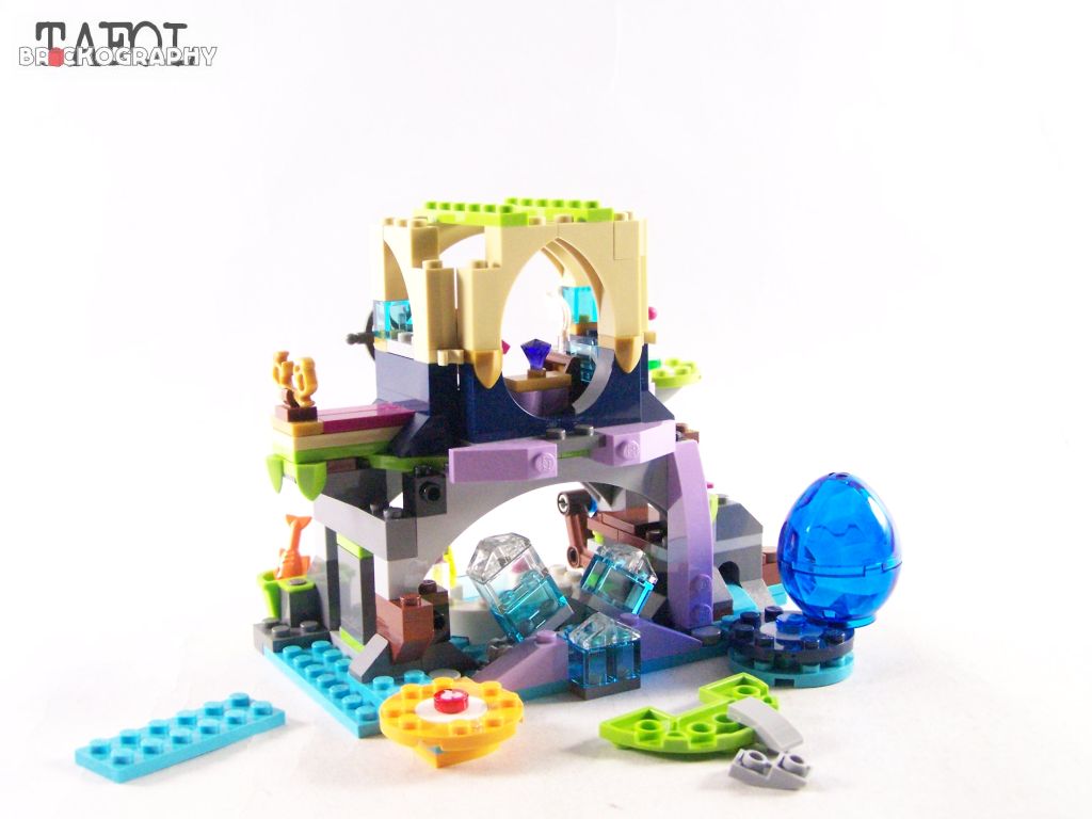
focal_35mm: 48
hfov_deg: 39.7
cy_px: 410
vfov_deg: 30.3
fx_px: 1514
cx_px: 546
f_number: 3.2
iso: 400
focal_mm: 8
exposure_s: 1/60
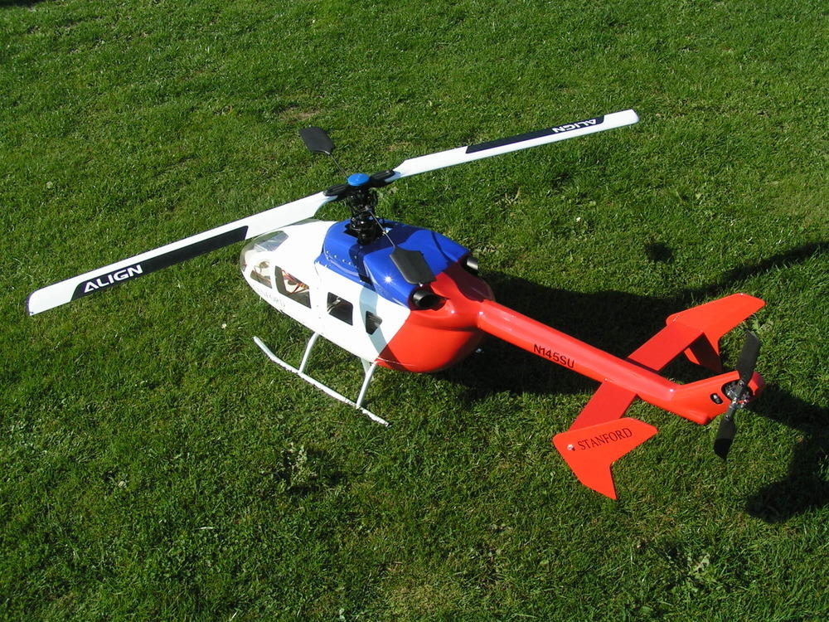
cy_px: 311
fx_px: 910
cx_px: 414
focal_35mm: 38
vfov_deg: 37.7
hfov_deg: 49.0
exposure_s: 1/250
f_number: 5.6
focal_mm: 5.8
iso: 50
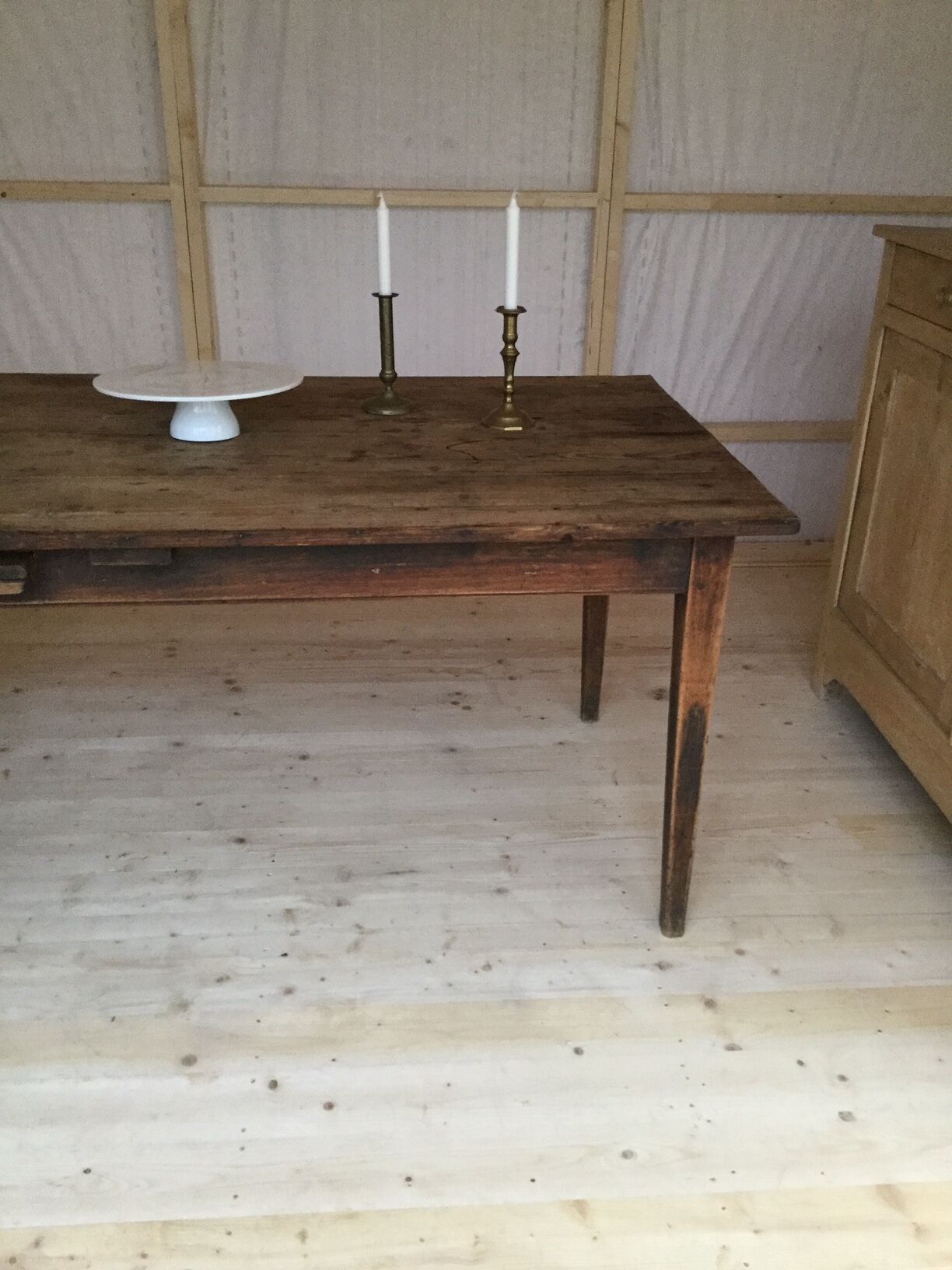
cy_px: 635
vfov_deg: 58.4
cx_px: 476
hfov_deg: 45.4
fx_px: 1137
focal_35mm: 31
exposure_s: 1/33
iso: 200
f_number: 2.4
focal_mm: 3.3
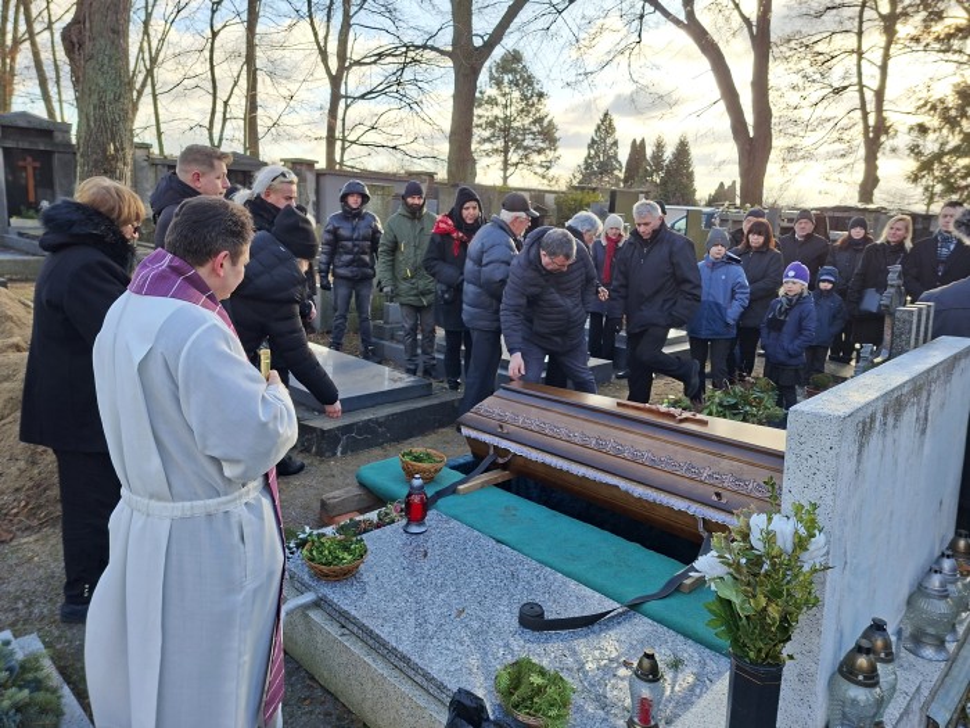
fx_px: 644
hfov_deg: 73.9
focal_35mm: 23
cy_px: 364
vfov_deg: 58.9
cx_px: 485
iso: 50
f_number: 1.8
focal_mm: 5.54
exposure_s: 1/194
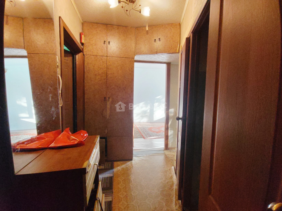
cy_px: 106
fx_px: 130
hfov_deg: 94.5
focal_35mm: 16
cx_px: 141
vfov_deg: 78.1
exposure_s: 1/20
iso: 281
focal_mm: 1.68
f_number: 2.2
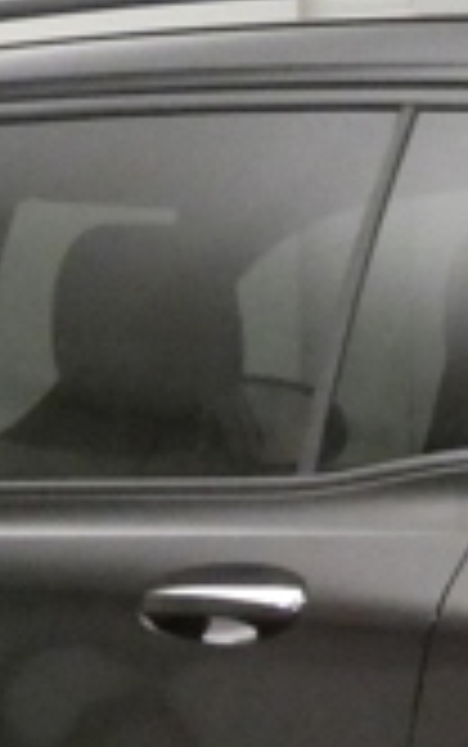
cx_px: 360
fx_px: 5215
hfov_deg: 5.1
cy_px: 981
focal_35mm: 256
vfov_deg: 8.1
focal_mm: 9
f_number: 3.9
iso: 1600
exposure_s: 1/50
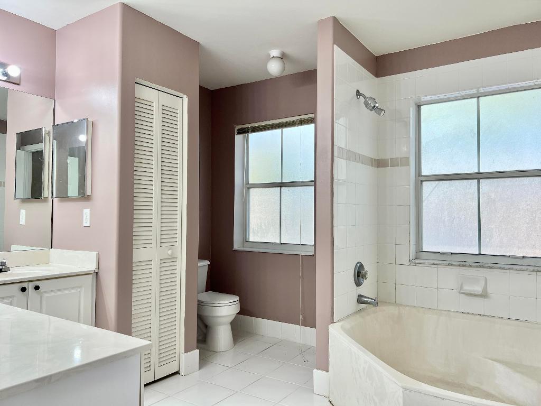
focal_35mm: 26
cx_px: 270
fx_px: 406
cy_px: 203
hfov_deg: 67.3
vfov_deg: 53.1
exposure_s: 1/170
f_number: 1.5
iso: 64
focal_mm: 5.7
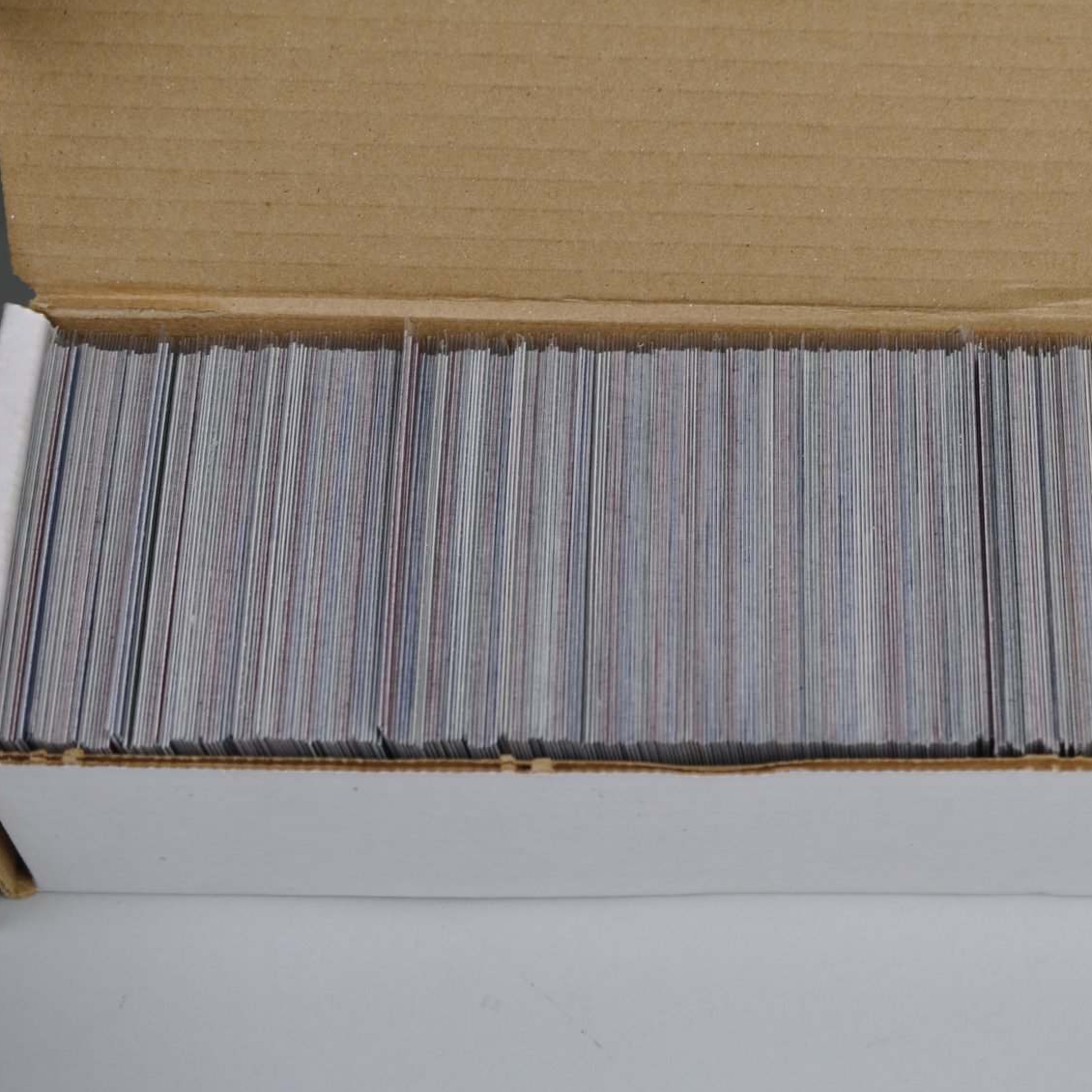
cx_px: 780
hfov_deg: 22.3
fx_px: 2748
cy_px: 546
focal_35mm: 77
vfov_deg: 22.5
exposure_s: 1/60
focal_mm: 40
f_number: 4
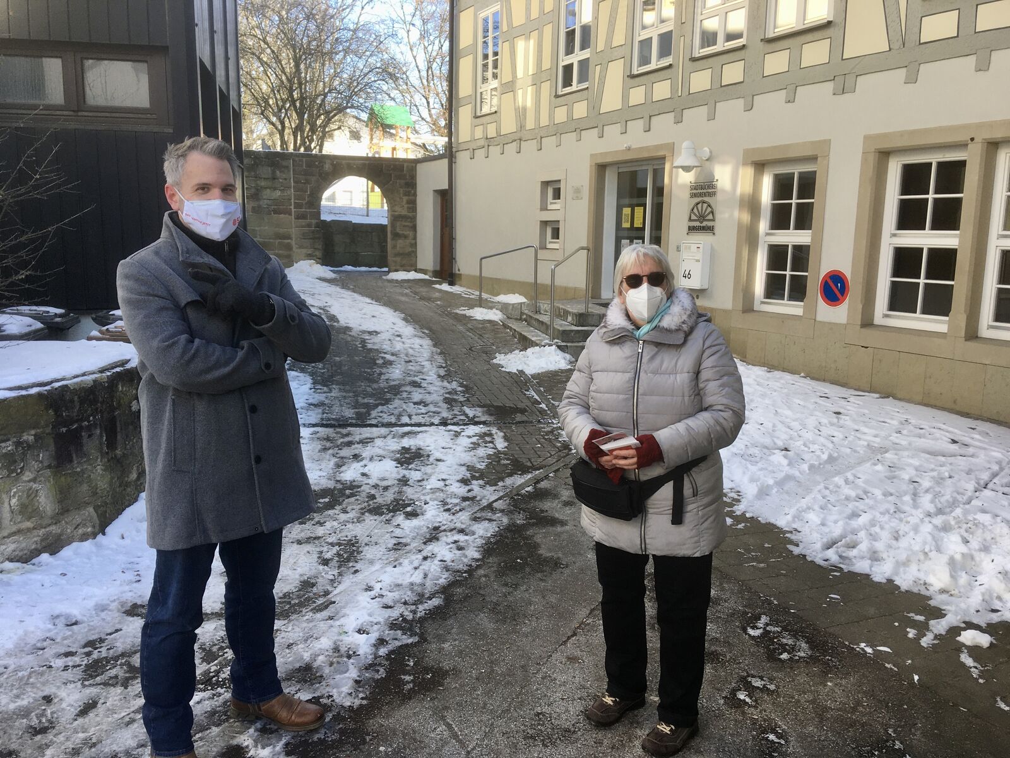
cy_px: 379
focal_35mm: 29
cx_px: 505
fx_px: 846
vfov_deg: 48.2
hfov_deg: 61.7
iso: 25
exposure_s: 1/234
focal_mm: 4.15
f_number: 2.2
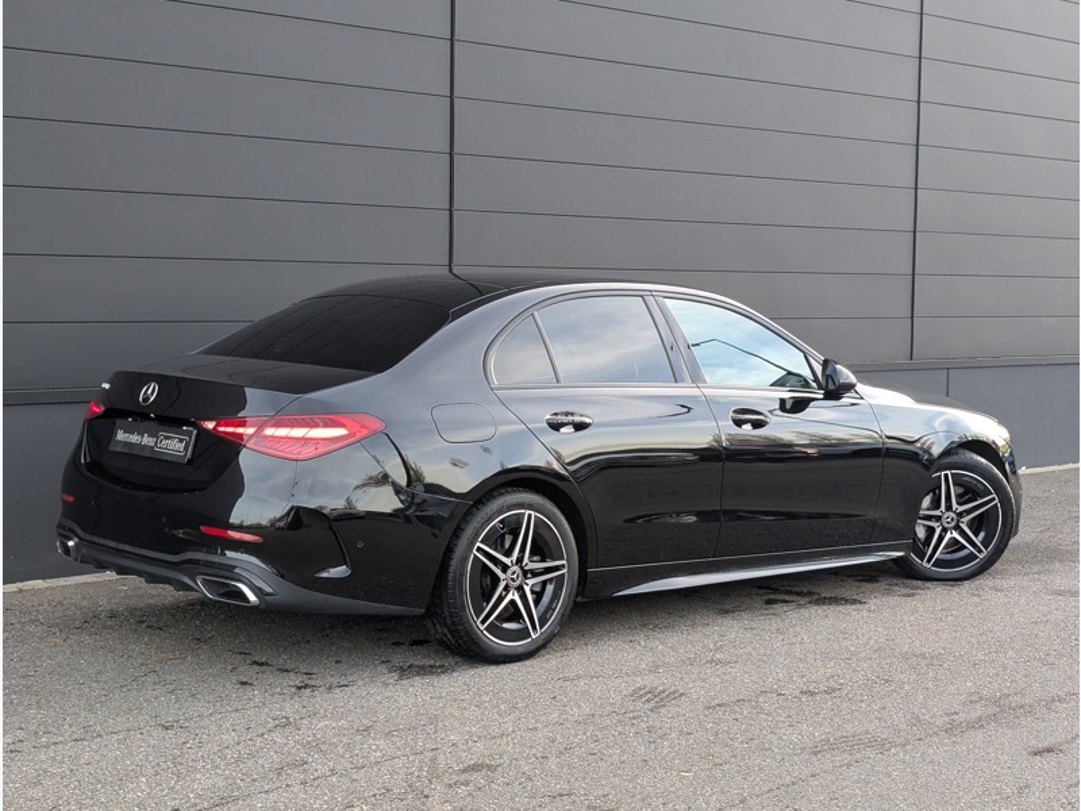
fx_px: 1530
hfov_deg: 38.9
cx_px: 540
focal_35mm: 49
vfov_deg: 29.7
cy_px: 406
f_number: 1.68
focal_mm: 6.9
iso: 94
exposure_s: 1/275
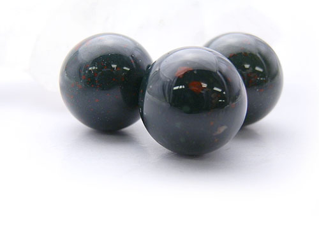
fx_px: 562
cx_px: 160
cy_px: 120
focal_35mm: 61
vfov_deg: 24.0
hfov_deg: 31.7
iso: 200
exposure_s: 1/80
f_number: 3.7
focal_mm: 10.99
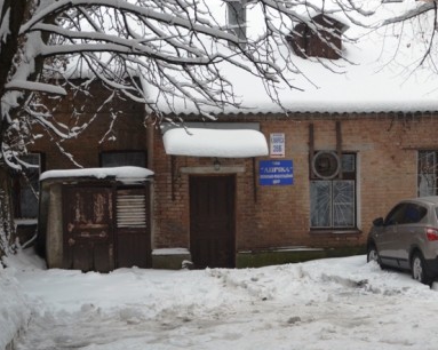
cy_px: 162
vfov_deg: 16.3
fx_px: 1218
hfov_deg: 20.2
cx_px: 347
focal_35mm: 94
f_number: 5.3
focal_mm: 40
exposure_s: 1/500
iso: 1400
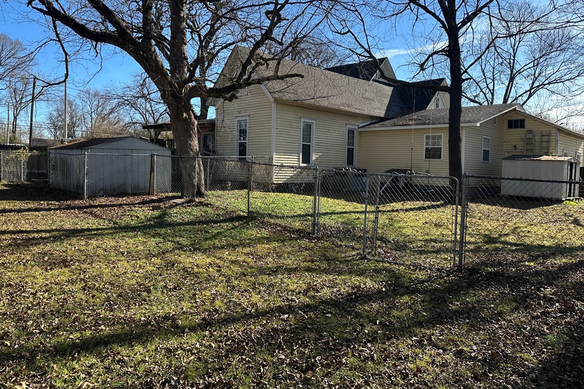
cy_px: 170
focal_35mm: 26
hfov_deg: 69.4
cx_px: 293
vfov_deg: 49.4
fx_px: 422
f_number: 1.78
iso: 80
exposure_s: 1/1812
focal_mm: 6.86
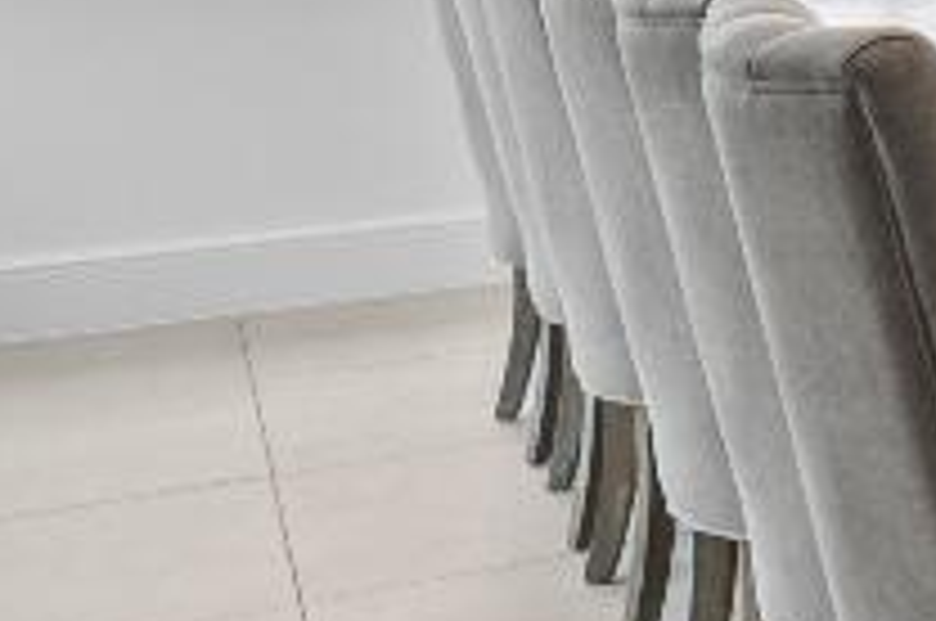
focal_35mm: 74
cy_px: -83
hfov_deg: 16.6
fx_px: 1921
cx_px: 2066
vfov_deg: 17.7
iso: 100
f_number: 4
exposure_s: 1/13
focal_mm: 10
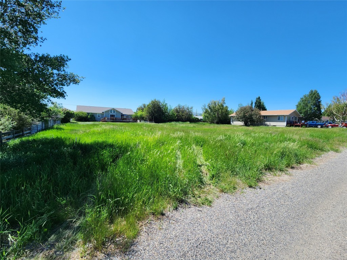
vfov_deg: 89.9
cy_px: 130
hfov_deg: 106.2
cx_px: 174
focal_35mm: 13
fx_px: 130
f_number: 2.2
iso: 50
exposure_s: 1/1414
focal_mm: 2.2
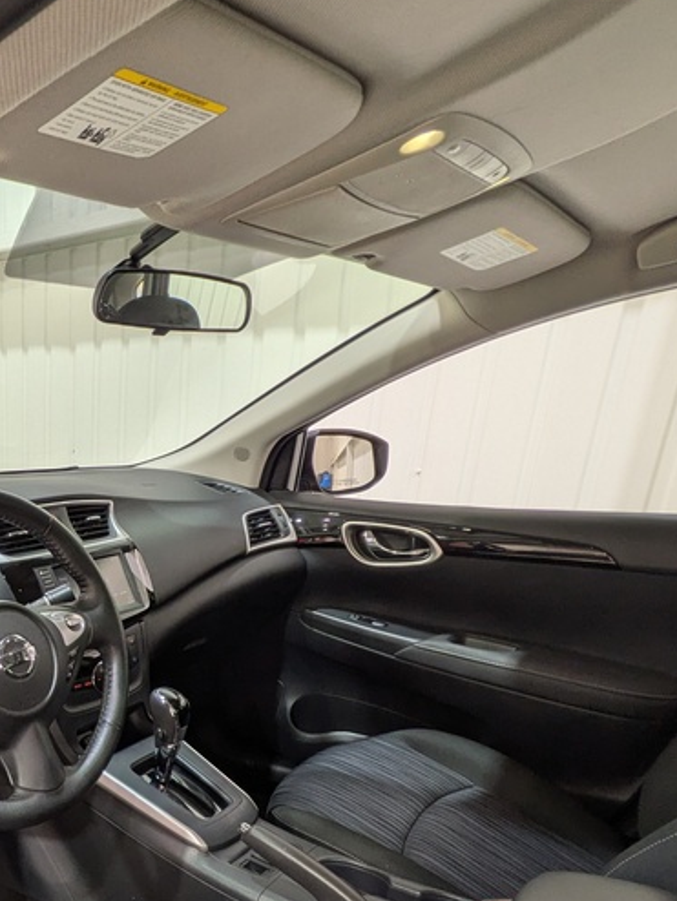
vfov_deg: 58.5
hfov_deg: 42.8
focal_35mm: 29
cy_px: 673
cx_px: 27
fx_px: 756
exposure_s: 1/25
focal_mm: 1.83
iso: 52
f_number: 2.2
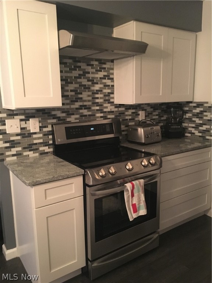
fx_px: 237
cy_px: 142
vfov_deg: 61.7
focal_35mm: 29
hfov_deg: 48.2
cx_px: 106
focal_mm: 4.15
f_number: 2.2
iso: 320
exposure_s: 1/15
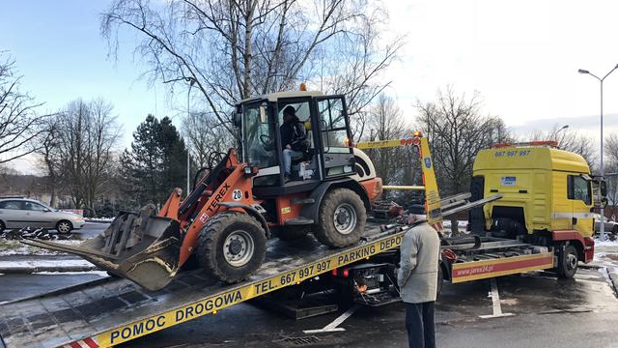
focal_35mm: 31
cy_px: 196
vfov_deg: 37.7
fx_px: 508
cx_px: 308
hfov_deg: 62.6
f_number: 1.8
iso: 20
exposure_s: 1/110
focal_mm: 3.99
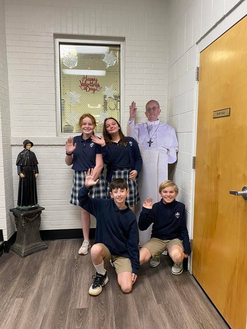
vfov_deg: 67.3
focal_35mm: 26
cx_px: 124
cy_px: 164
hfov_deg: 53.1
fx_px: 247
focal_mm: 4.25
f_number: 1.8
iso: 125
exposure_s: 1/60
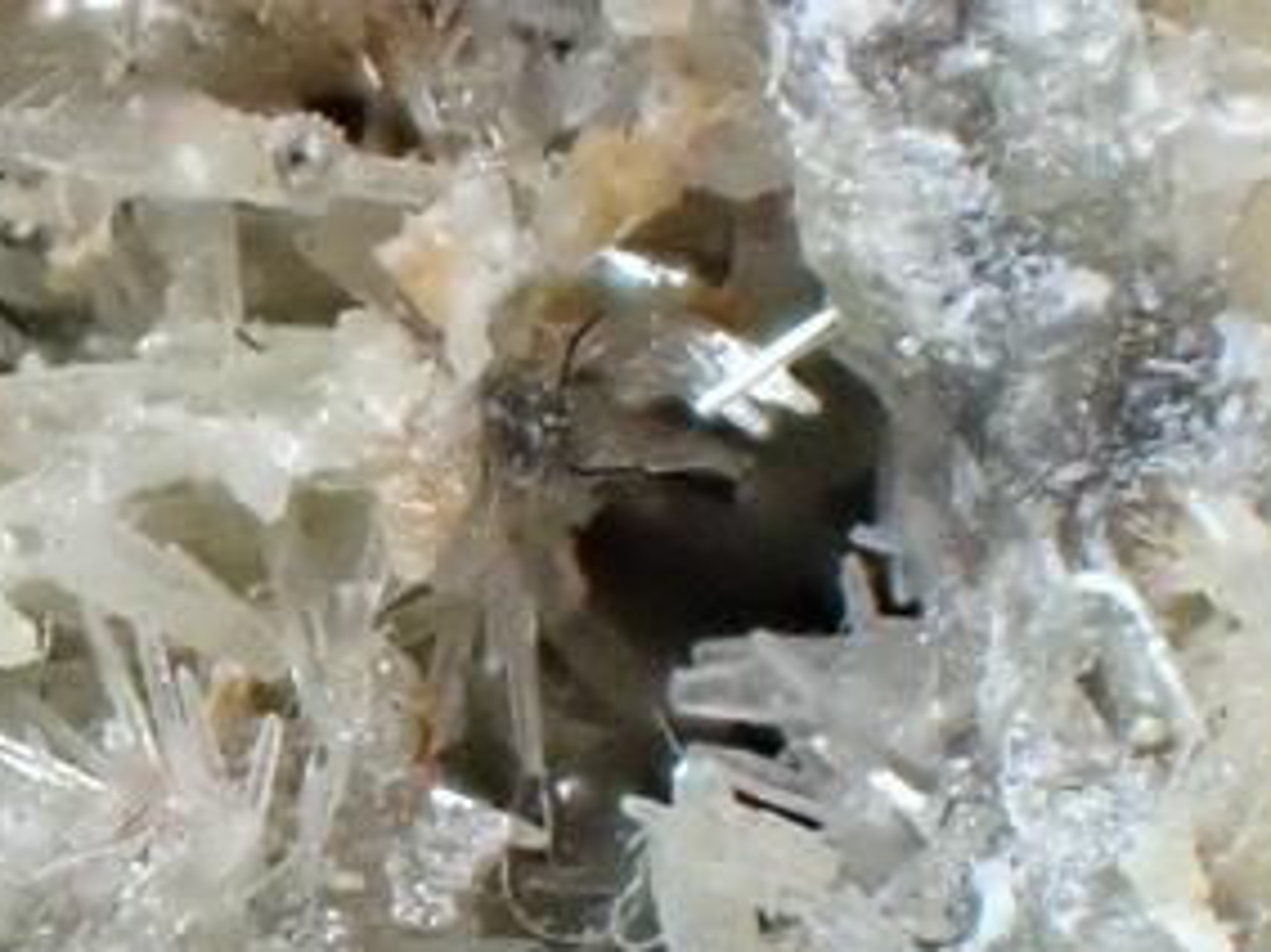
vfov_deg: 3.4
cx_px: -746
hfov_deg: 4.5
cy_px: 813
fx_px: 16222
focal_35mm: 442
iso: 400
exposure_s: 1/400
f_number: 6.3
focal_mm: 18
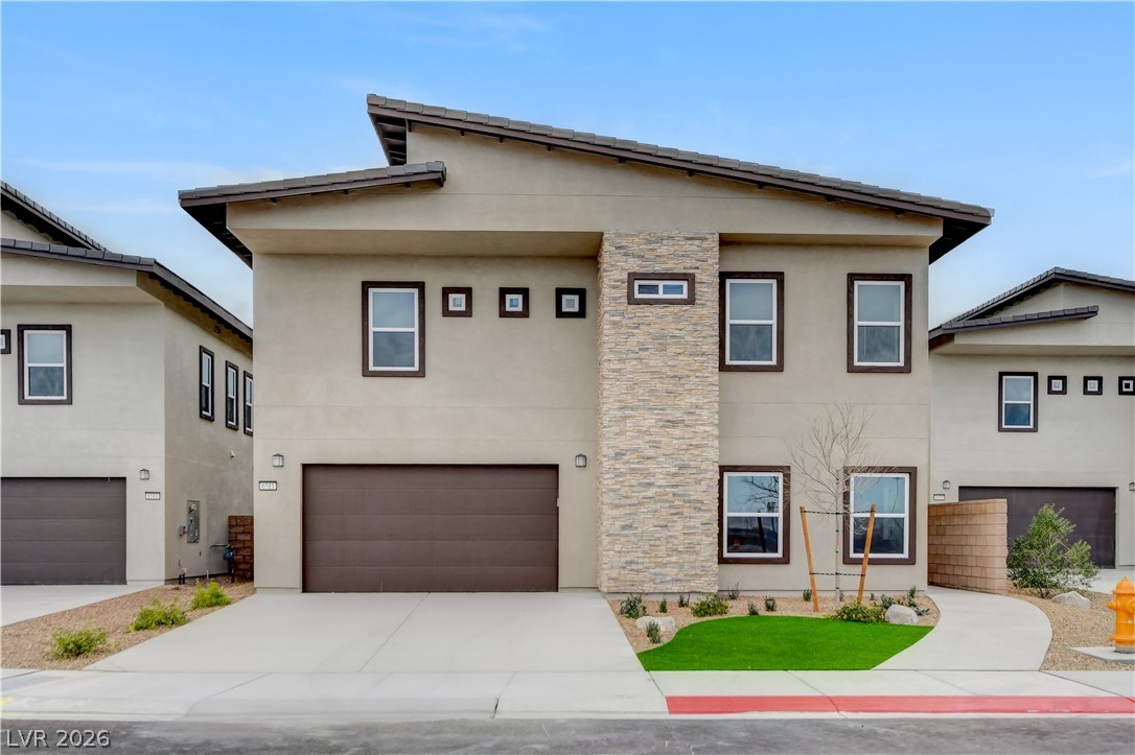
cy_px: 378
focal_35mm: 30
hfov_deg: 62.0
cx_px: 568
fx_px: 945
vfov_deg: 43.6
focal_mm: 20
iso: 400
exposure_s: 1/1000
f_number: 9
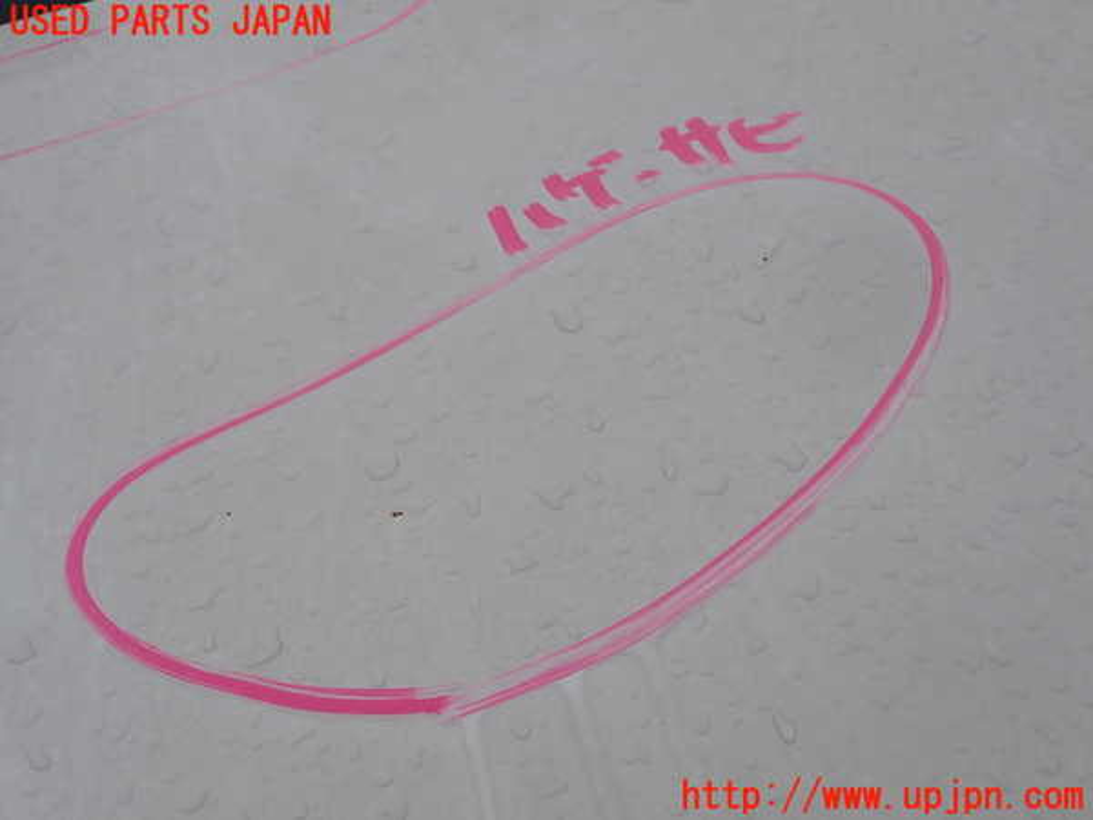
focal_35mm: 30
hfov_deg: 60.0
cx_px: 546
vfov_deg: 46.8
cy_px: 410
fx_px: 947
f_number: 3.2
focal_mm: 5.4
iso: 100
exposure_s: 1/160
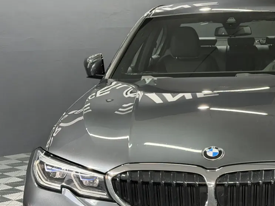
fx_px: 739
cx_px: 207
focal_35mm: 93
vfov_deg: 15.8
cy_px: 145
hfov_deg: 20.9
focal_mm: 6.76
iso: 250
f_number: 1.78
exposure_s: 1/100
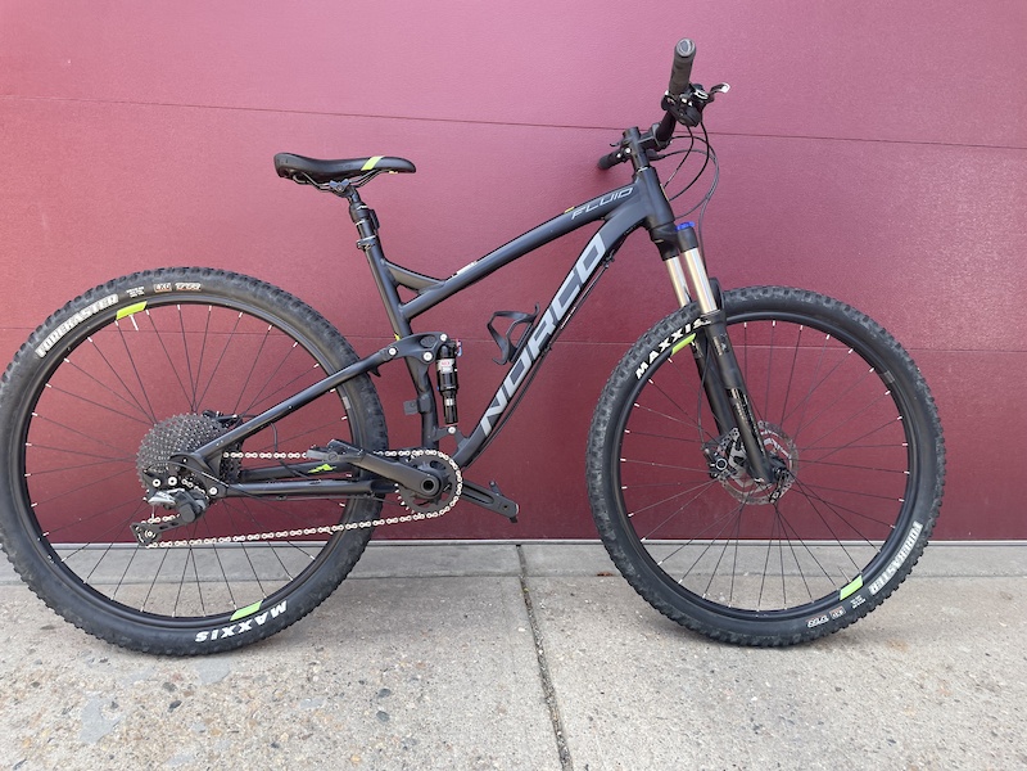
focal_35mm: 26
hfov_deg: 67.3
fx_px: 771
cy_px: 386
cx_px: 514
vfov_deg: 53.1
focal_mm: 4.2
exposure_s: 1/210
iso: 32
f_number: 1.6
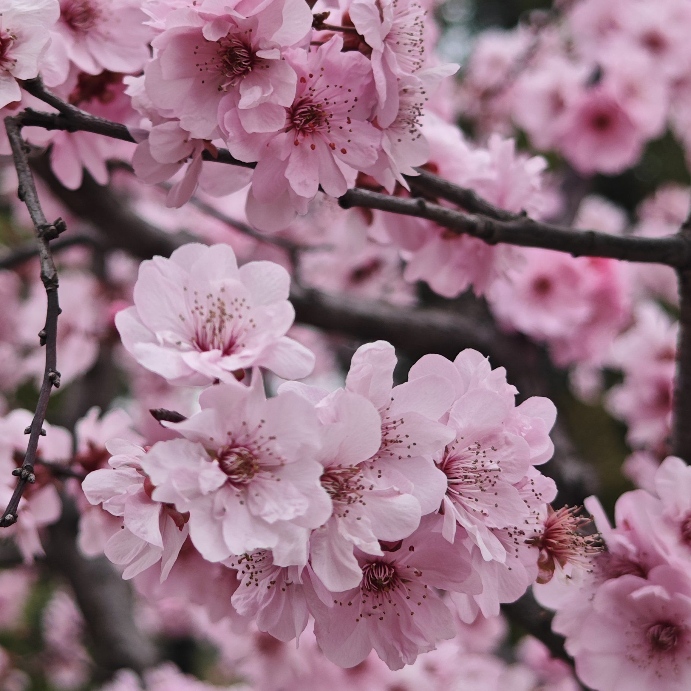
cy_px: 209
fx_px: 2236
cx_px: 310
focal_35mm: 99
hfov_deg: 17.6
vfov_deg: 17.5
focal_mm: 9.87
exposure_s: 1/500
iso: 50
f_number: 1.8
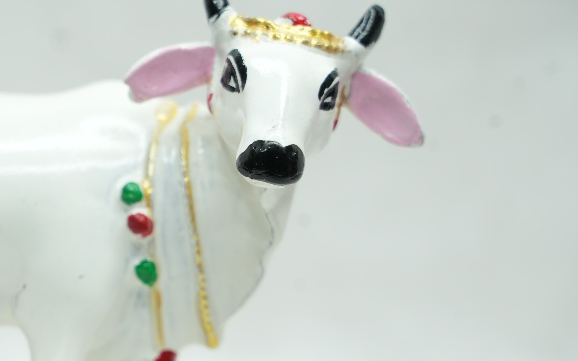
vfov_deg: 6.4
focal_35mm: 204
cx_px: 41
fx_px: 3214
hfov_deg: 10.2
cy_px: 278
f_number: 7.1
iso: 320
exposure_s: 1/50
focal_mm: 105
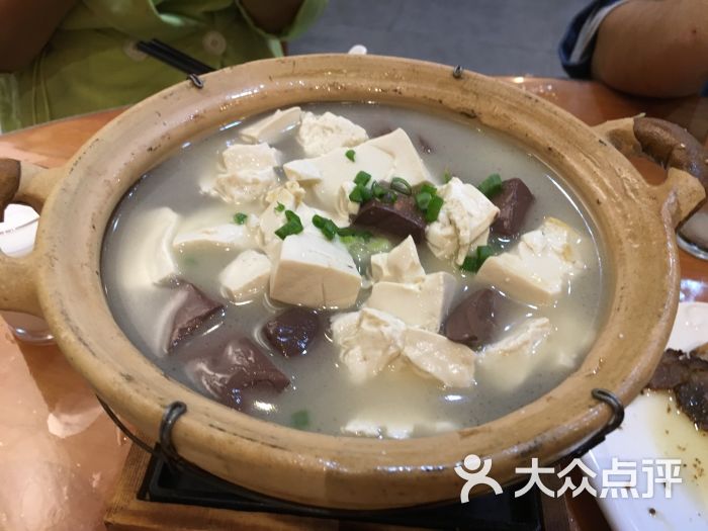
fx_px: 593
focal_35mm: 29
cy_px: 266
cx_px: 354
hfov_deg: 61.7
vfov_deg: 48.2
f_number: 2.2
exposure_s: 1/33
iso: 125
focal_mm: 4.15
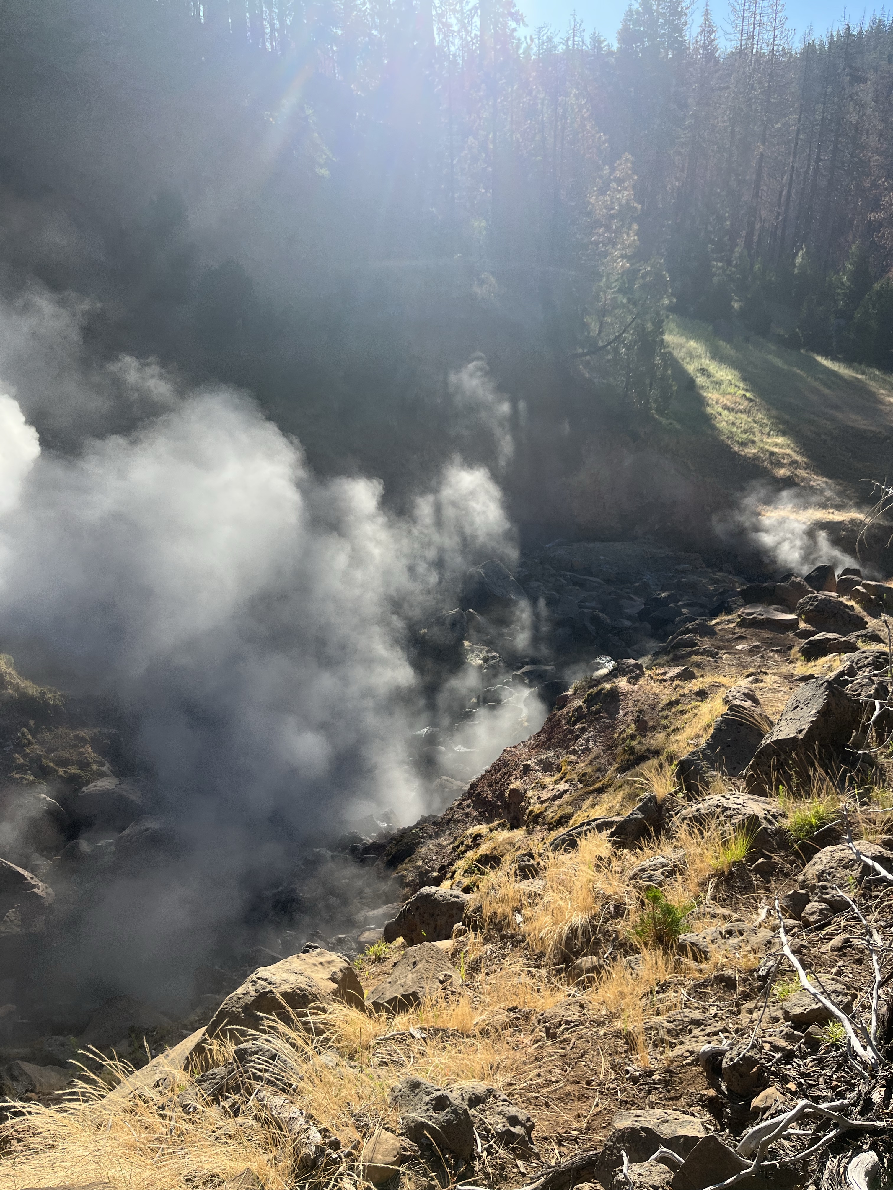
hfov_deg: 53.1
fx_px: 894
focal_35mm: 26
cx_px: 446
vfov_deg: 67.3
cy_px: 595
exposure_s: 1/1600
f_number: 1.6
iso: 50
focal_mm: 5.1
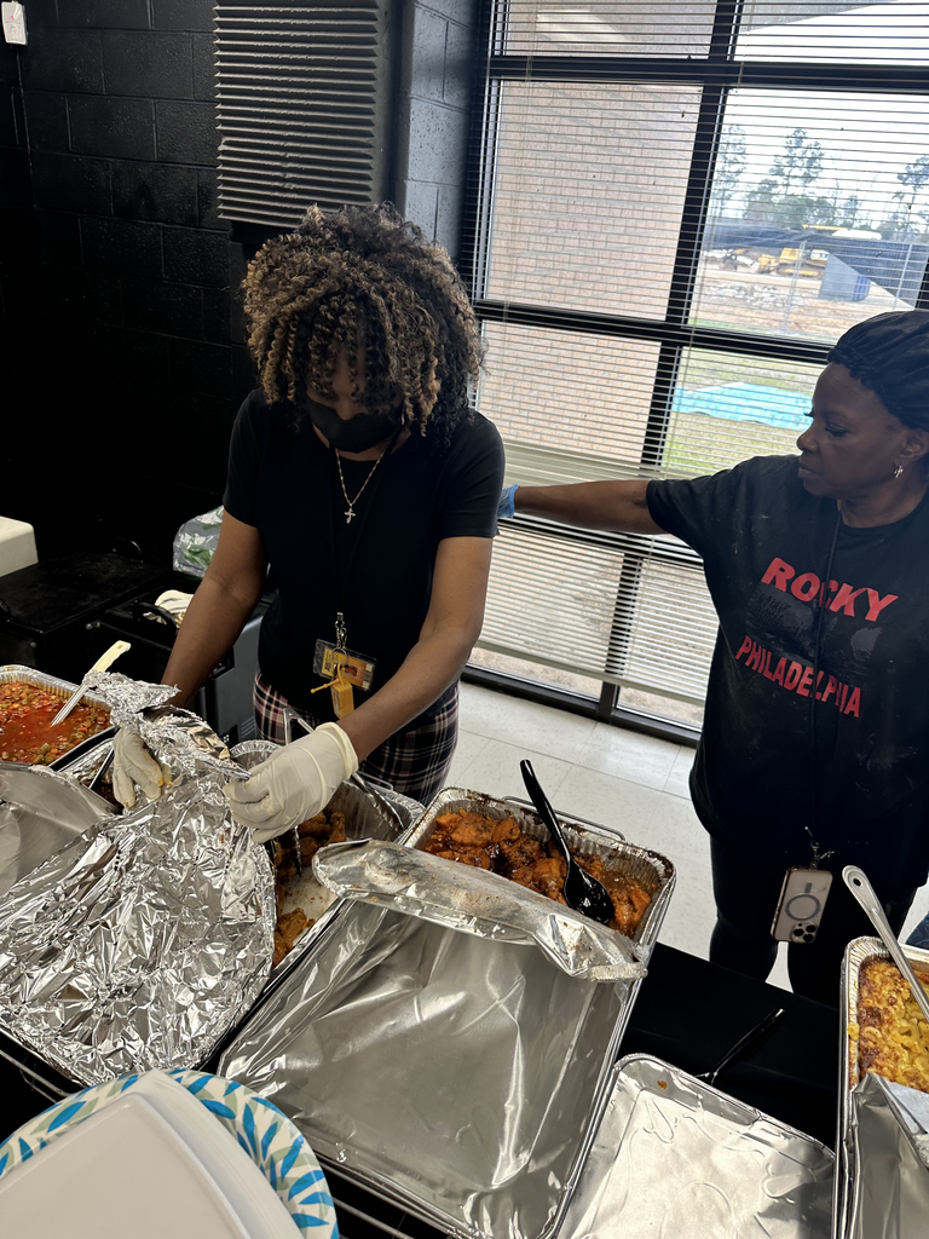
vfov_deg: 71.6
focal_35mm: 24
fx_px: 859
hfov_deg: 56.8
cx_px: 464
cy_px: 620
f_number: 1.78
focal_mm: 6.86
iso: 64
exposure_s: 1/120
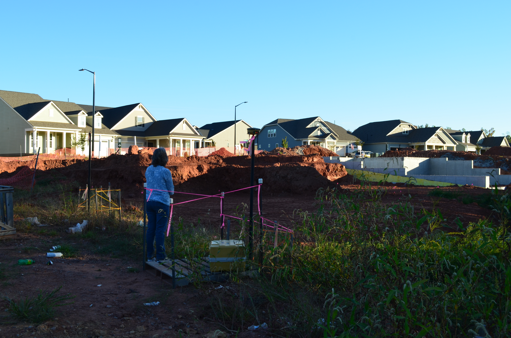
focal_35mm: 36
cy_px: 169
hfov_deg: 53.2
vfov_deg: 36.7
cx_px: 256
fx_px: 510
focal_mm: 24
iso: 200
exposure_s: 1/100
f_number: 11
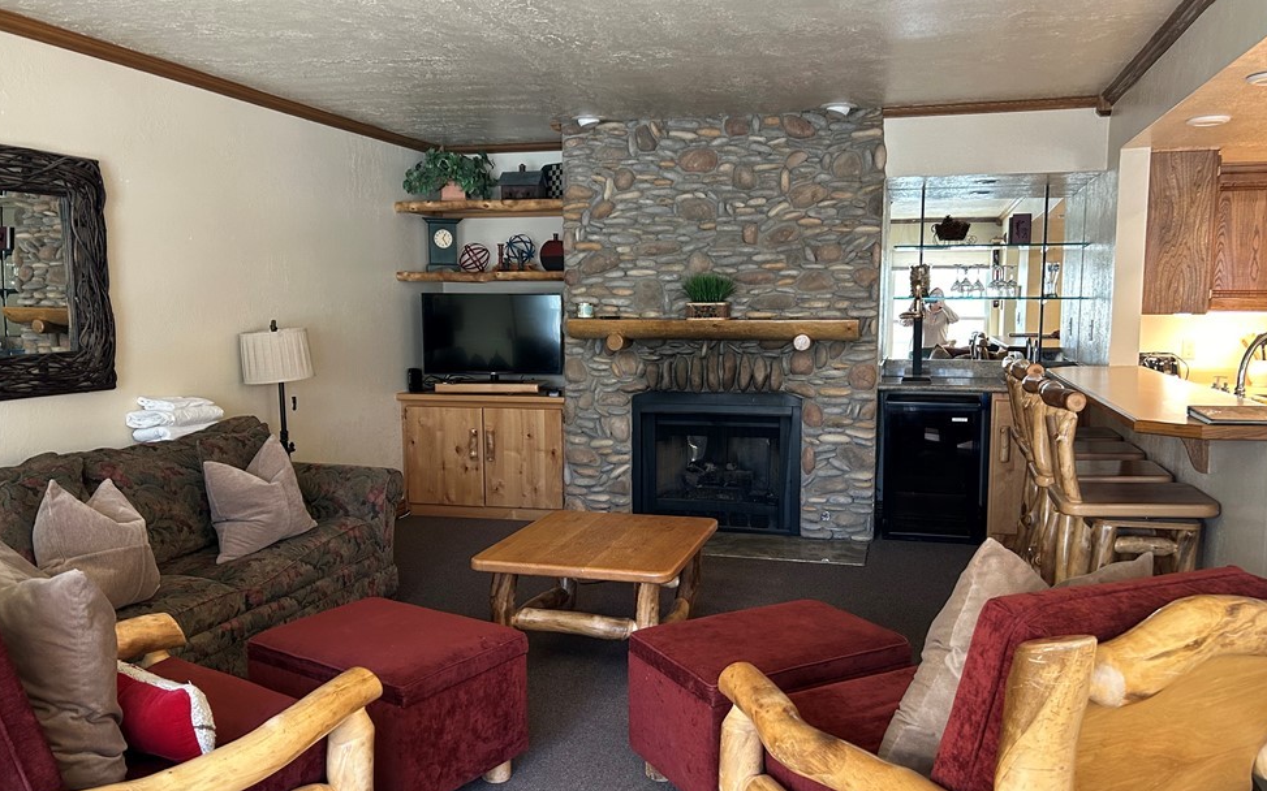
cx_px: 654
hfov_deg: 64.6
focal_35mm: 29
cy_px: 406
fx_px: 1001
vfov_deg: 43.1
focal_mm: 5.7
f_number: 1.5
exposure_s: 1/60
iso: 160
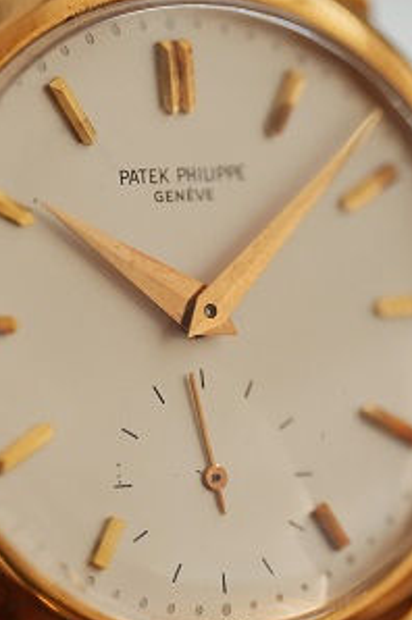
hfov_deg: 5.0
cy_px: 299
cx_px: 152
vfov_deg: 7.6
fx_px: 4680
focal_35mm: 272
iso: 400
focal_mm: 105
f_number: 2.8
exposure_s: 1/250
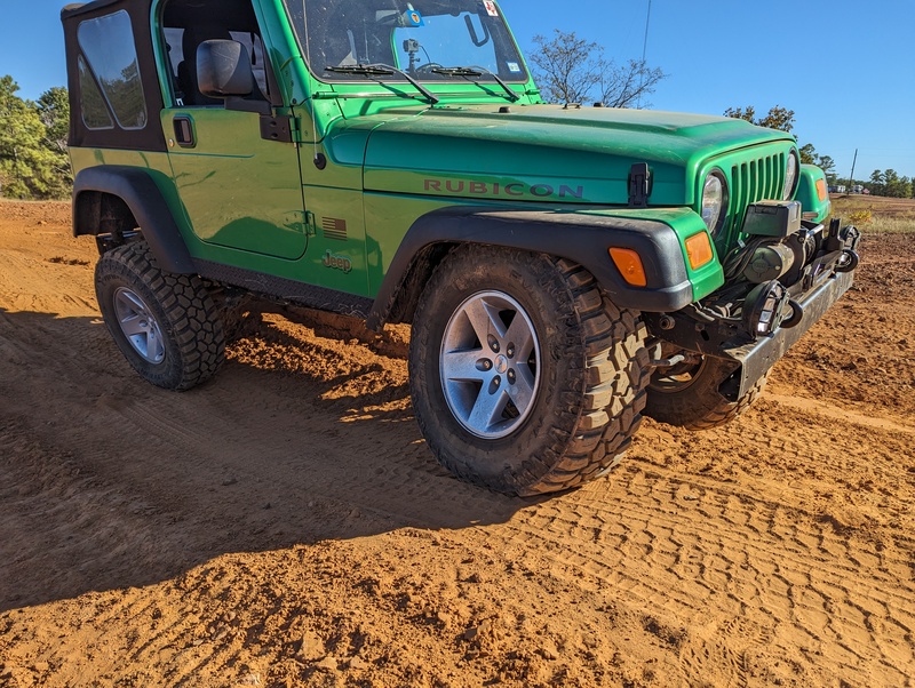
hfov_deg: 71.5
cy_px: 344
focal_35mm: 24
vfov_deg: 56.9
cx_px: 458
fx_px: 635
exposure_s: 1/1855
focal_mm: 6.81
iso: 38
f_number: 1.85
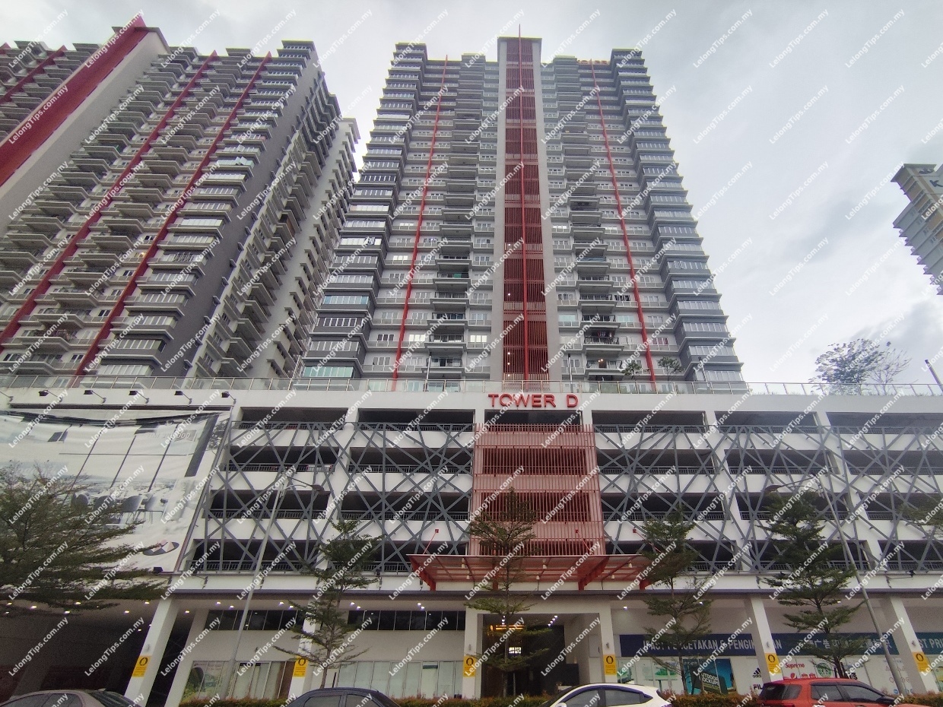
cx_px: 472
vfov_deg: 78.1
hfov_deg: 94.5
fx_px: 436
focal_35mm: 16
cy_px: 354
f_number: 2.2
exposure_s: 1/155
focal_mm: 1.65
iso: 50
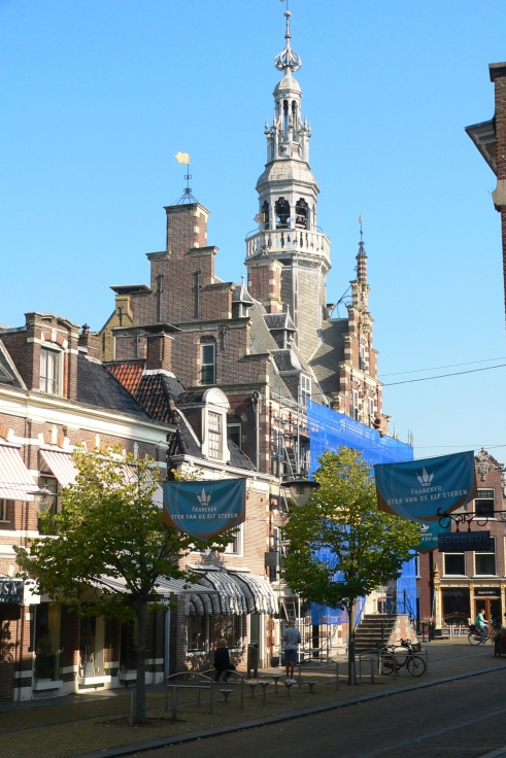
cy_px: 379
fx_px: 1138
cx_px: 285
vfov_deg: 36.9
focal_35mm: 54
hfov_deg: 25.1
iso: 80
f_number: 4
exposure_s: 1/500
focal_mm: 8.5
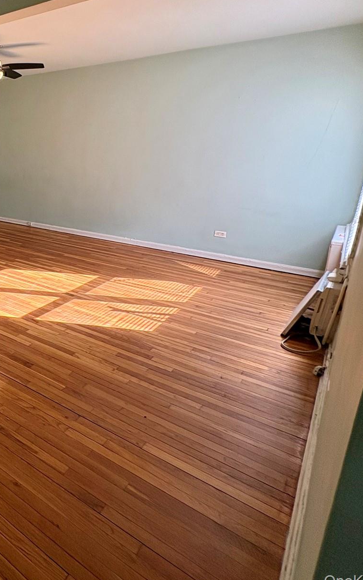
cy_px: 226
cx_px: -68
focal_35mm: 25
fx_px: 396
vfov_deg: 71.6
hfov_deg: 37.7
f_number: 2.2
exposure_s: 1/99
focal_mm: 2.22
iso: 125
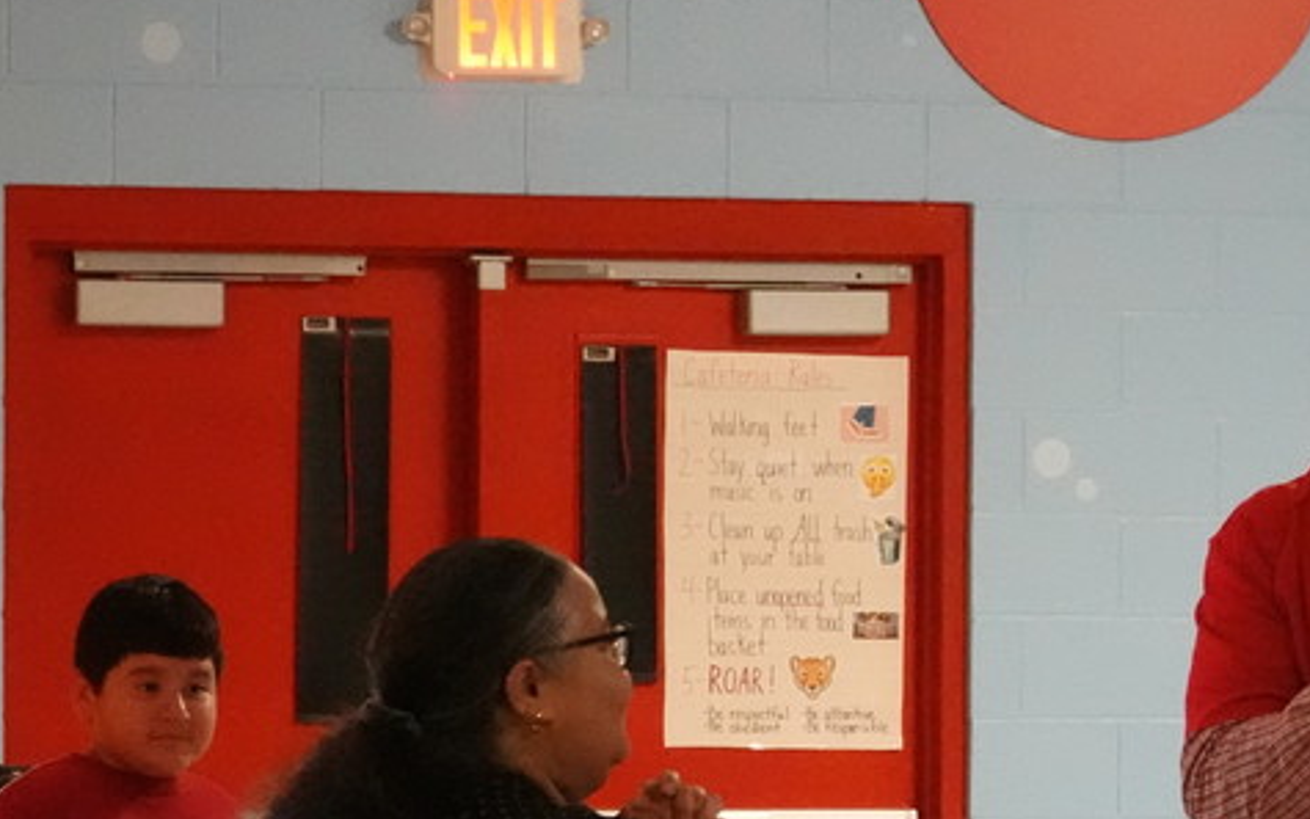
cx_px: 1227
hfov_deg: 8.9
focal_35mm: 235
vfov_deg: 5.6
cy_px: 768
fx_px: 8391
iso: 6400
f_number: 4
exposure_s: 1/125
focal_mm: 39.42
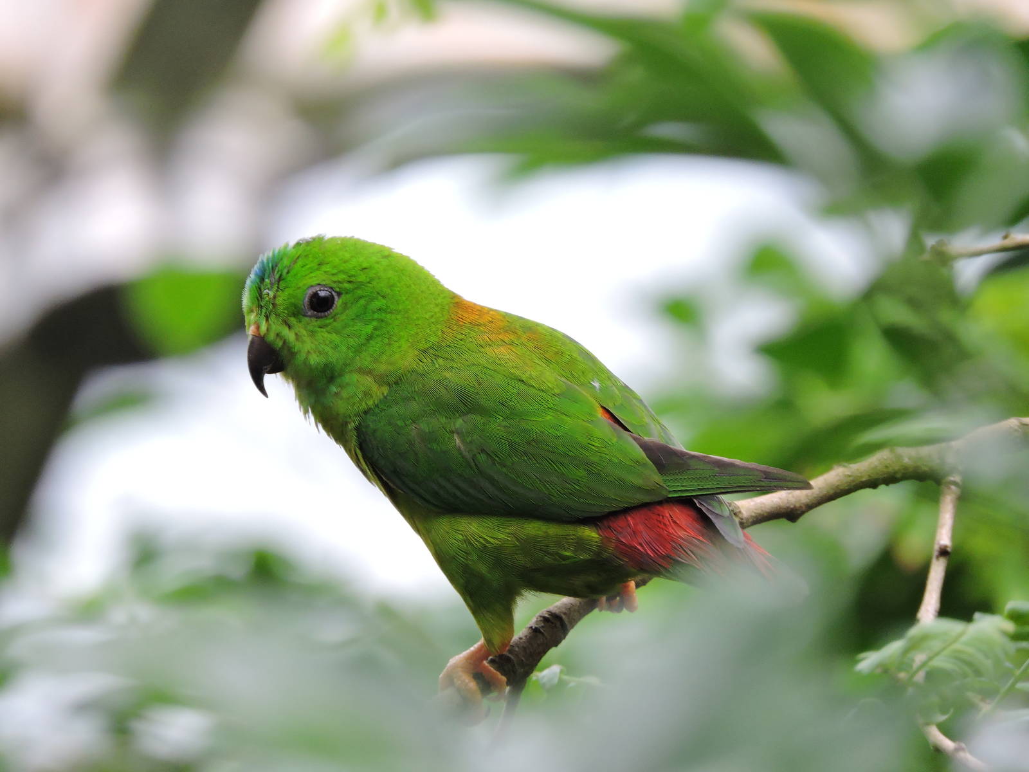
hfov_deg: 2.2
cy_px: 386
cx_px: 514
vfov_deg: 1.7
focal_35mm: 900
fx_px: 26754
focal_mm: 161.2
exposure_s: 1/60
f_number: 5.6
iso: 400
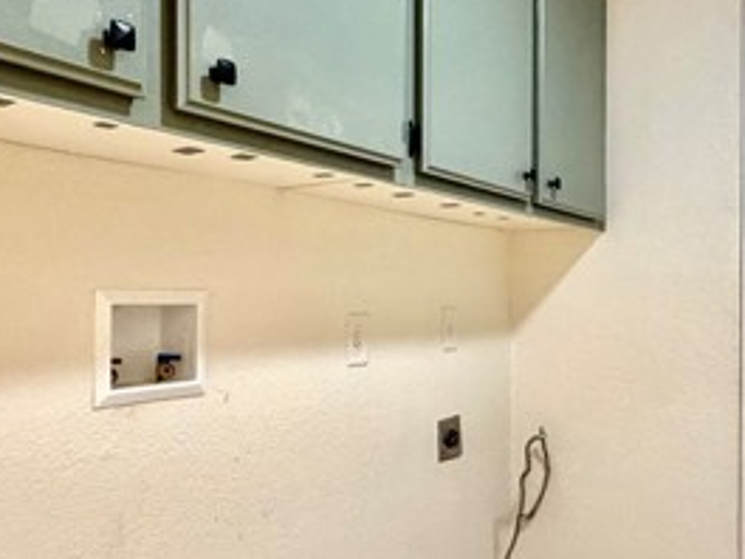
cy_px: 296
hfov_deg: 53.9
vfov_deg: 41.8
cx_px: 412
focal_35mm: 34
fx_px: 732
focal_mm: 2.22
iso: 500
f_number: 2.2
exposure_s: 1/60
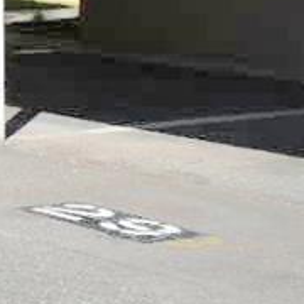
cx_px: -736
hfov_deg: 9.6
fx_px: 1123
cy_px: -127
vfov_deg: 14.5
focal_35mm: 113
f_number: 10
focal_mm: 10
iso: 200
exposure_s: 1/400
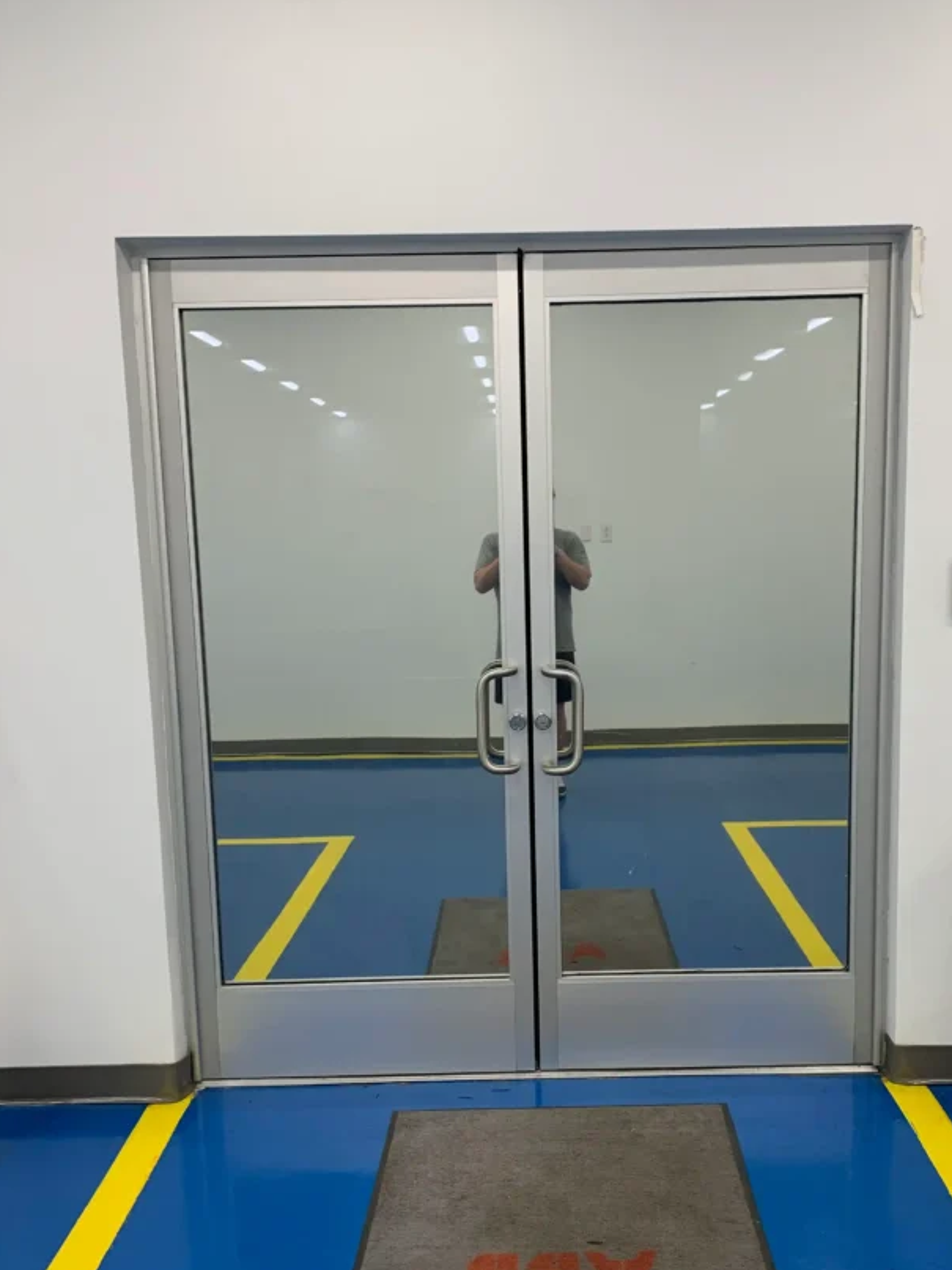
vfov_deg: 55.1
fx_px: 1210
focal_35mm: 33
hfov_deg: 42.9
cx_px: 537
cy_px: 727
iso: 64
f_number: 1.8
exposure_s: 1/120
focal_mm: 4.25
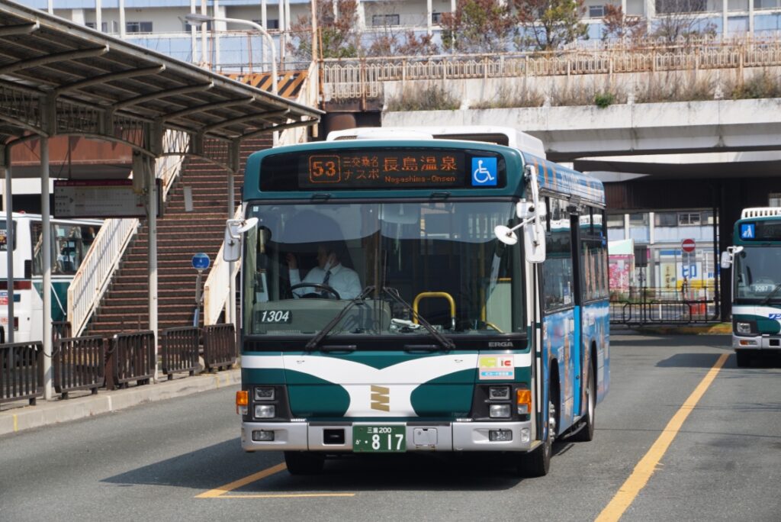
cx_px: 390
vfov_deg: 11.4
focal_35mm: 120
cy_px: 261
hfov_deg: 17.1
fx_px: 2605
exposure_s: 1/100
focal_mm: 80
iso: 100
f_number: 13
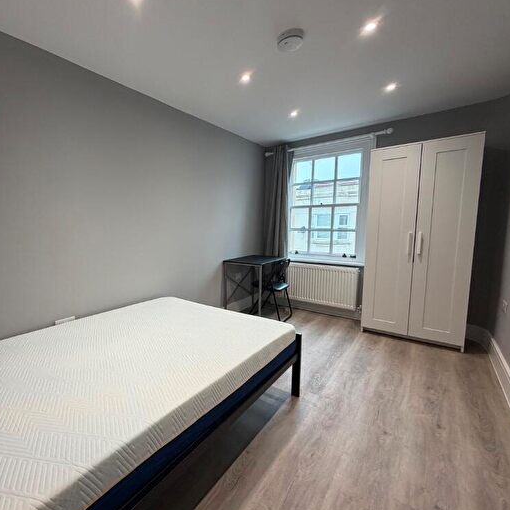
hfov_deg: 81.8
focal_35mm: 17
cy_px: 256
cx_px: 181
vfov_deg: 84.0
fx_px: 283
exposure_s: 1/100
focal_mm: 2.22
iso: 160
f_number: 2.2
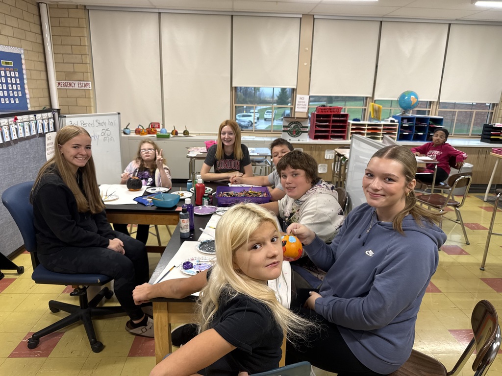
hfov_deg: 71.6
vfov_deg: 56.8
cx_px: 251
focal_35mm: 24
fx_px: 348
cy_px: 188
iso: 200
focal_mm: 6.76
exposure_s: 1/120
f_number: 1.78
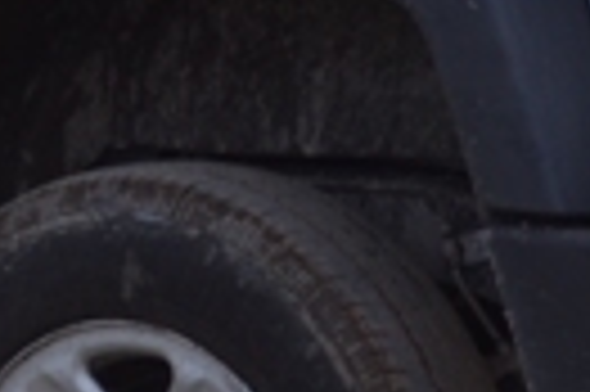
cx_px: -81
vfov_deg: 3.6
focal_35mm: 375
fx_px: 6138
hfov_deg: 5.5
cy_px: -349
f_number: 7.1
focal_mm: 32
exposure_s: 1/200
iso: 100
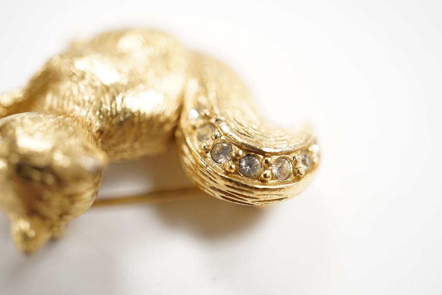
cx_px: 221
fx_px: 552
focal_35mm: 45
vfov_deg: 29.9
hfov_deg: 43.6
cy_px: 148
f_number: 7.1
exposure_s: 1/200
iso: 2500
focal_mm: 30
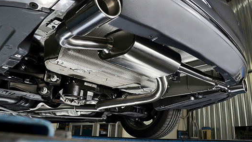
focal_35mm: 31
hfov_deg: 63.3
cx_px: 132
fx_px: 204
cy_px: 60
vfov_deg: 38.1
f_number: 5.6
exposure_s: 1/100
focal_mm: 17
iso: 320
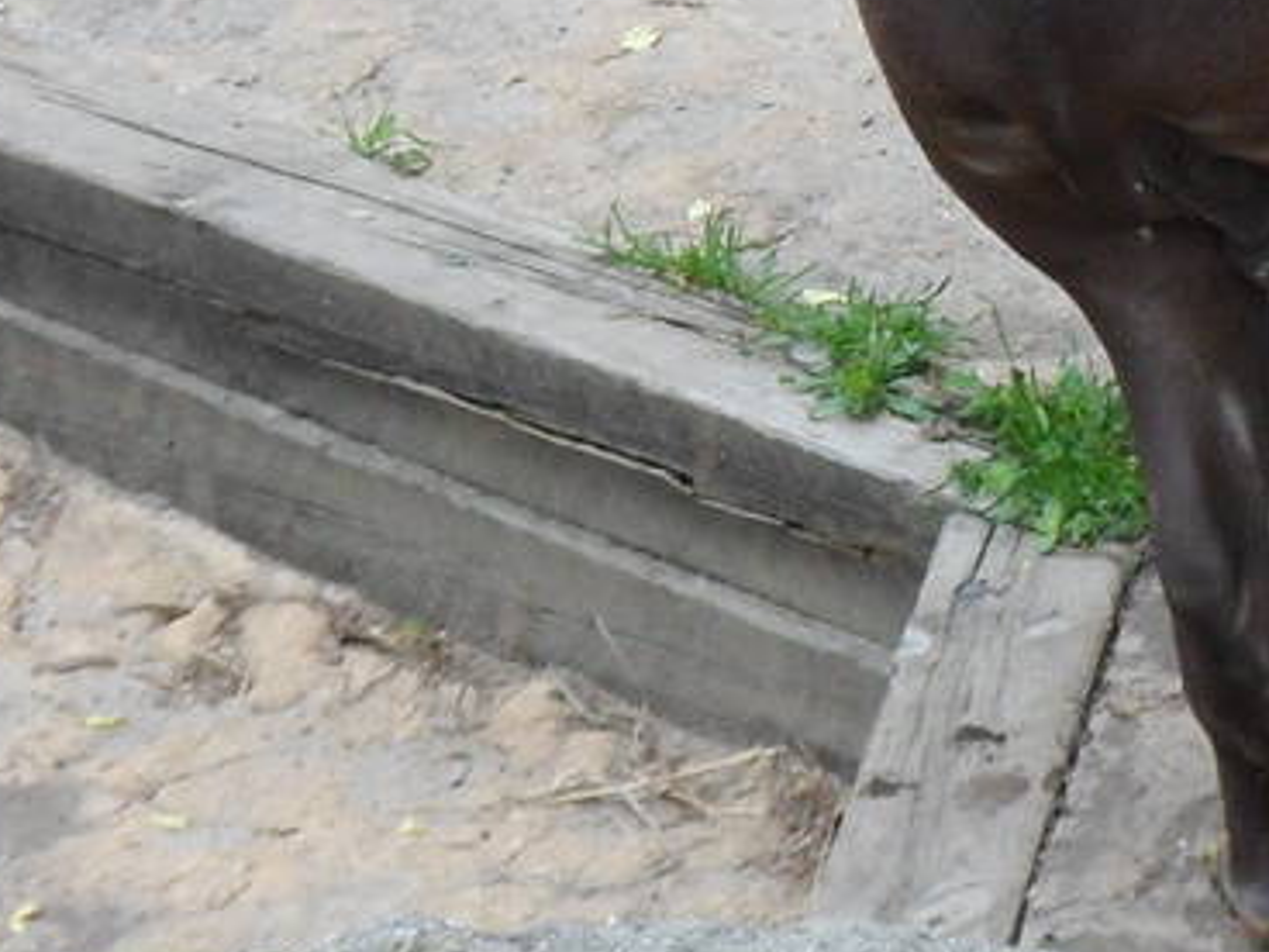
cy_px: -193
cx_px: 1824
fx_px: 10851
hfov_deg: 6.6
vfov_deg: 5.0
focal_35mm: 296
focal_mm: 10.6
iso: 80
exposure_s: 1/125
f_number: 4.7
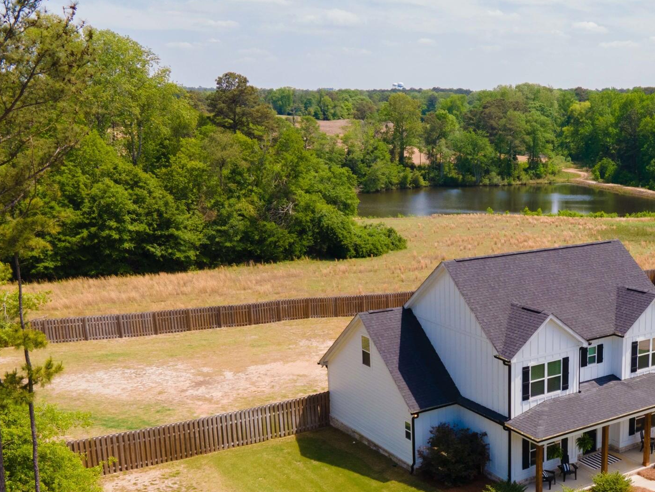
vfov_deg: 33.4
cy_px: 318
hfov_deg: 41.8
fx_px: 814
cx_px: 530
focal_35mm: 43
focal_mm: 4.5
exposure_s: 1/400
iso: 100
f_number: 2.8
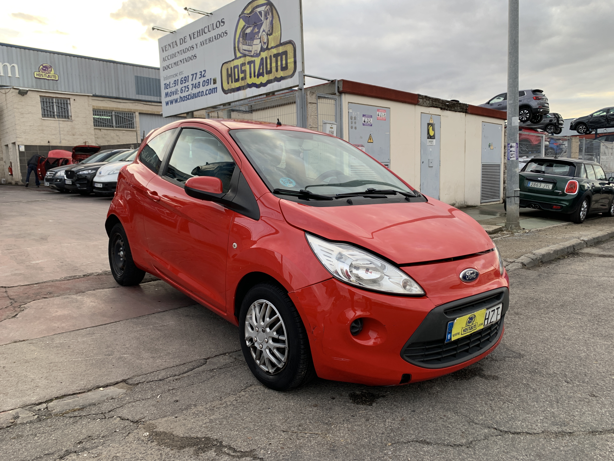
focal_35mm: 26
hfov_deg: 67.3
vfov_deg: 53.1
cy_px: 230
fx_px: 461
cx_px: 307
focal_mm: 4.25
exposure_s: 1/176
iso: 25
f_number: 1.8
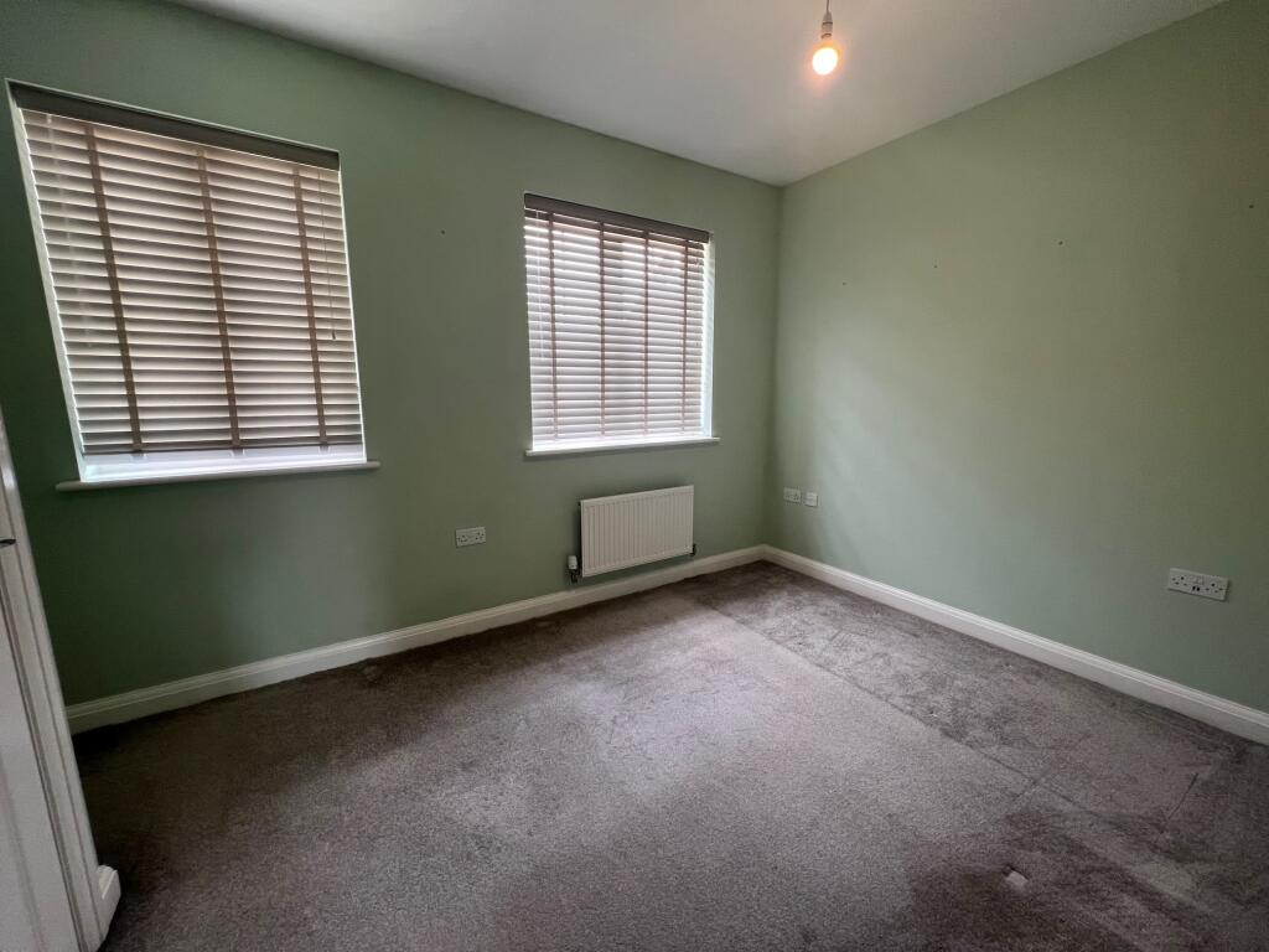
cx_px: 634
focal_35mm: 13
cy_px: 476
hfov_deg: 106.2
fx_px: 477
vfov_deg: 89.9
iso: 125
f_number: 1.8
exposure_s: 1/100
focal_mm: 1.57
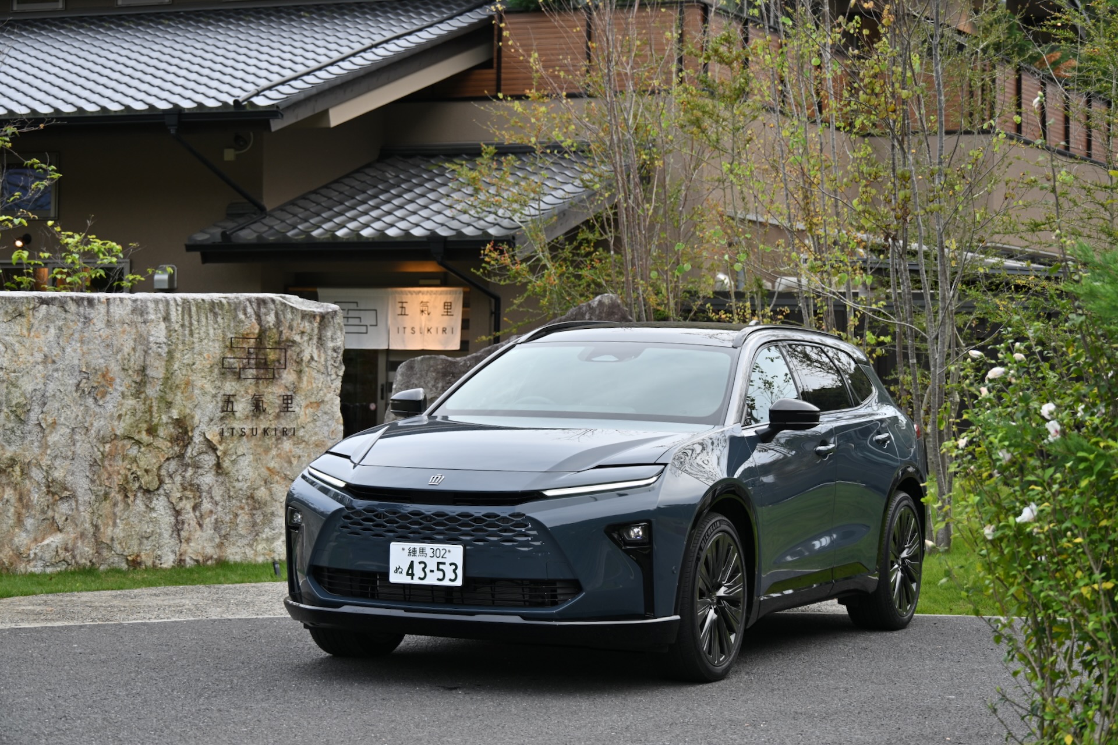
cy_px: 372
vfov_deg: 16.3
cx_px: 559
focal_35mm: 84
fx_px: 2608
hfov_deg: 24.2
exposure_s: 1/50
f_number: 6
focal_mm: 84
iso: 140
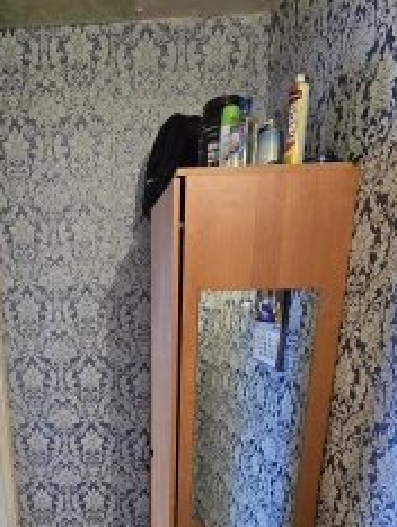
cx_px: 98
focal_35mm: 26
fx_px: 397
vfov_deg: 61.1
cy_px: 430
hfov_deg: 50.9
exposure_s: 1/50
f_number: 2.2
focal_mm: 2.2
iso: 640
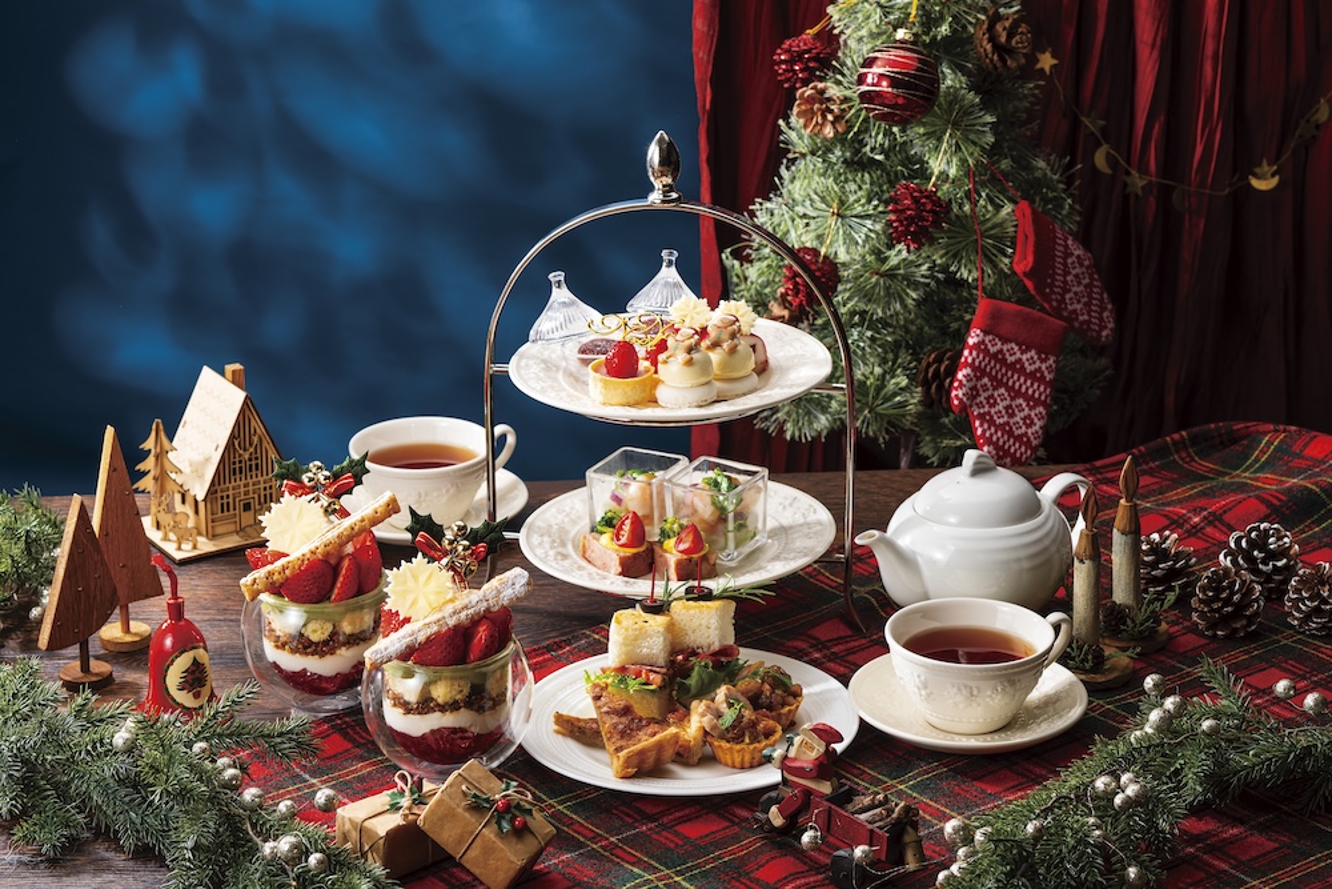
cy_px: 444
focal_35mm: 90
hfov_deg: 22.6
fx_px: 3330
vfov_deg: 15.2
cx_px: 666
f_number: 10
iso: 100
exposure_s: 1/125
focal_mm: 90
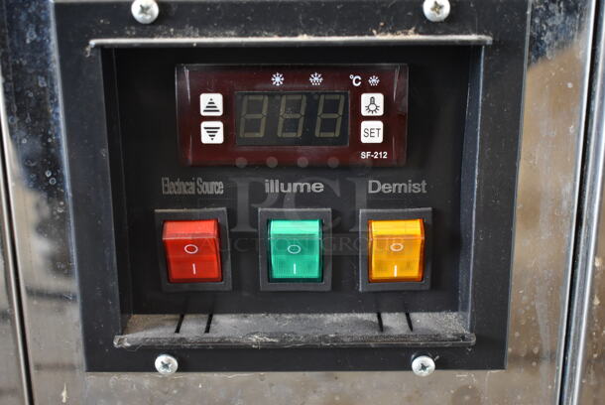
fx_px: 883
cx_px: 302
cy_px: 202
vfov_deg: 25.8
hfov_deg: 37.8
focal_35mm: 52
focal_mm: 35
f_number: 4.5
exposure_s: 1/60
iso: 1250
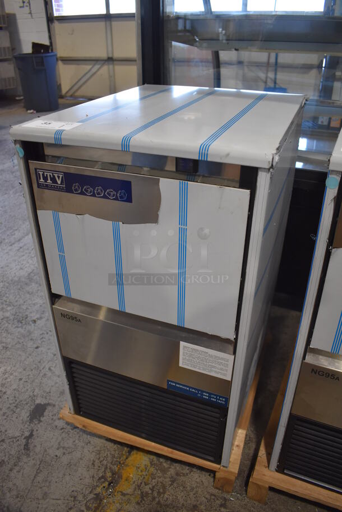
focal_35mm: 27
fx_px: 384
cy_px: 256
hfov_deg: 48.0
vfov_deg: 67.3
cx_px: 171
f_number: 3.5
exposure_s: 1/125
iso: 1000
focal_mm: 18
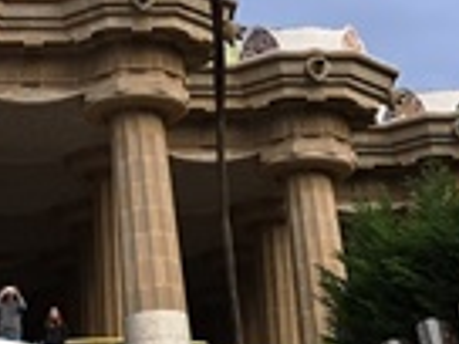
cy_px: 30
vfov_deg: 9.3
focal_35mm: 159
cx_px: -30
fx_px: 2108
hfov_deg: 12.2
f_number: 1.8
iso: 50
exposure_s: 1/239
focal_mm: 3.95
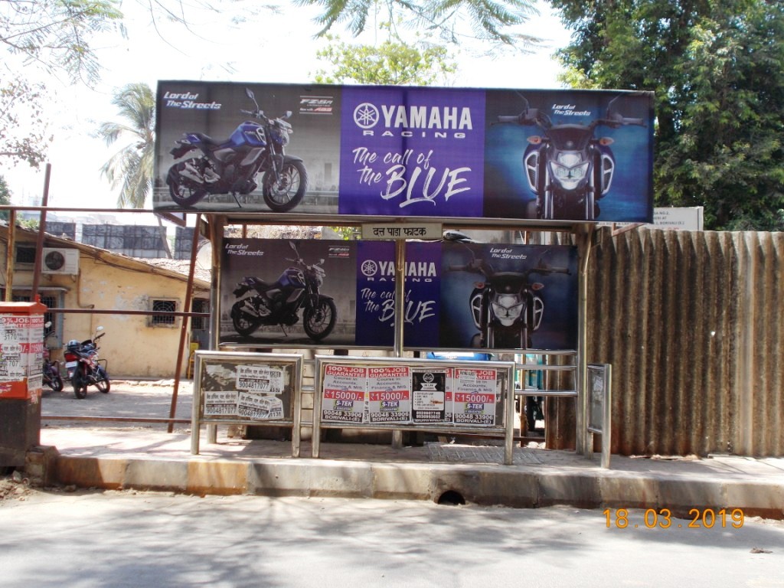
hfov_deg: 47.9
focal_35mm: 39
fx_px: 883
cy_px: 294
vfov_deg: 36.8
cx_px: 392
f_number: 3.9
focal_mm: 6.9
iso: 80
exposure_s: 1/160
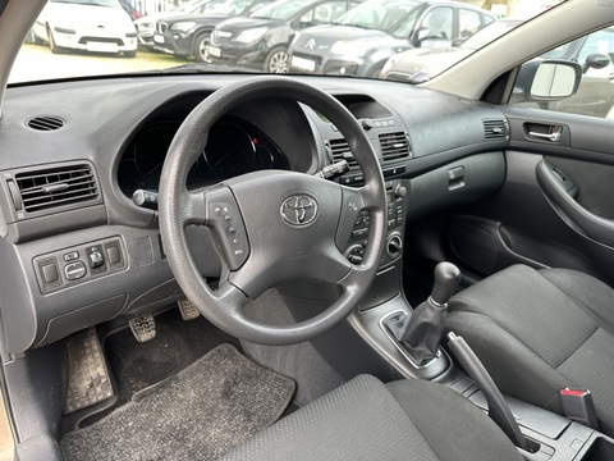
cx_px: 307
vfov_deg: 56.8
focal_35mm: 24
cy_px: 230
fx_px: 426
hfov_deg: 71.6
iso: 80
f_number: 1.78
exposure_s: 1/121
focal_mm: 6.86
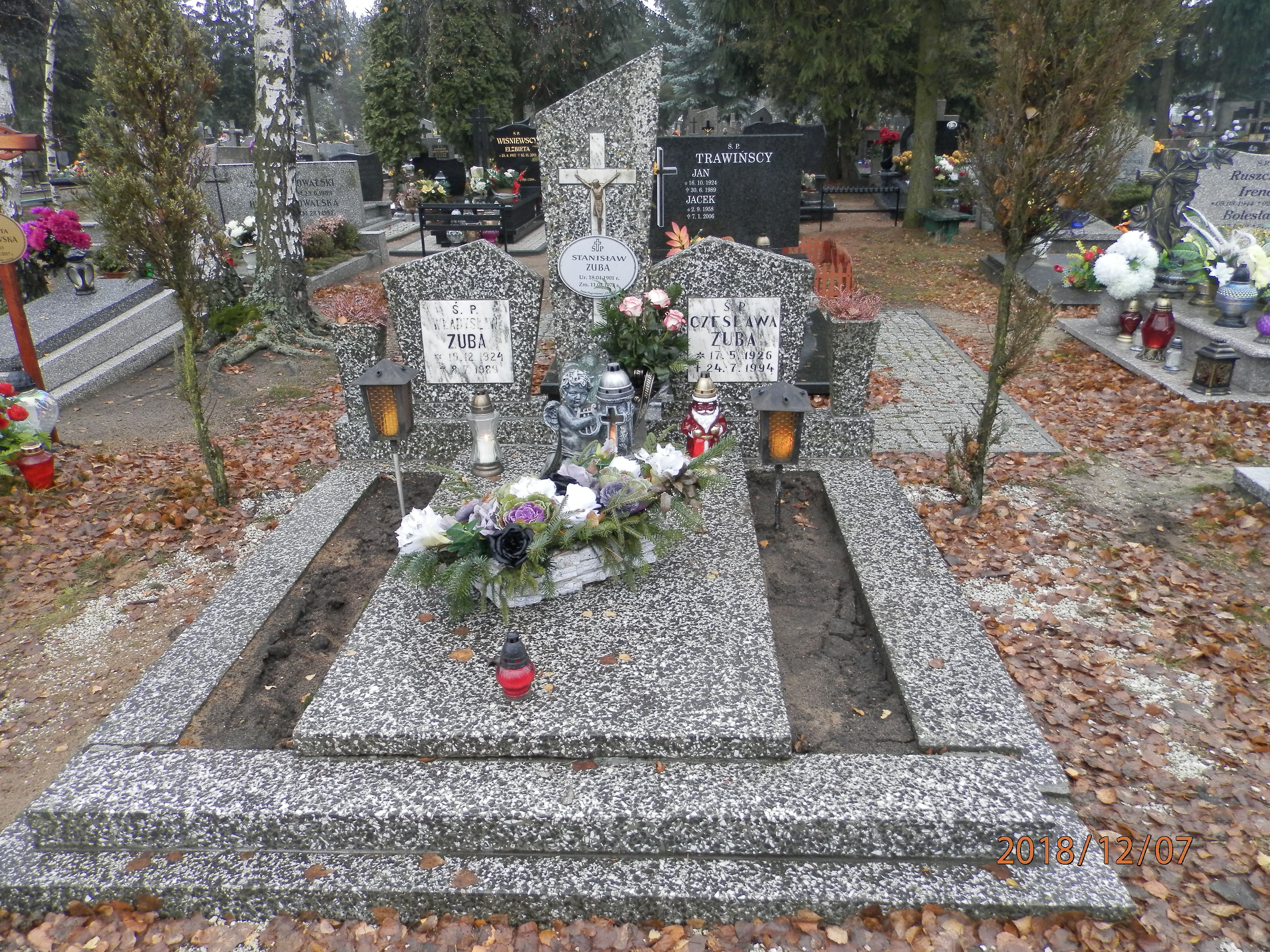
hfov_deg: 69.4
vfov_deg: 54.9
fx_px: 917
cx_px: 635
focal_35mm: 25
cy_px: 476
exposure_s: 1/30
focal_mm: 4.5
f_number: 3.1
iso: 160
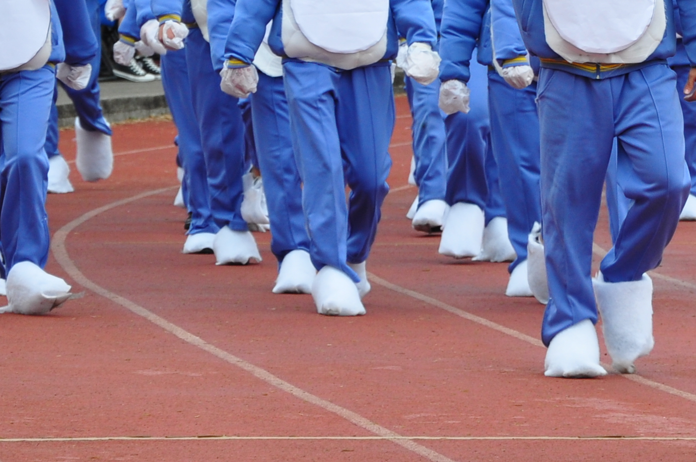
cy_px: -147
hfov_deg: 5.6
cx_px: 744
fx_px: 7107
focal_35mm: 368
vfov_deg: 3.7
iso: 200
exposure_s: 1/125
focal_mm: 80
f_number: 5.3
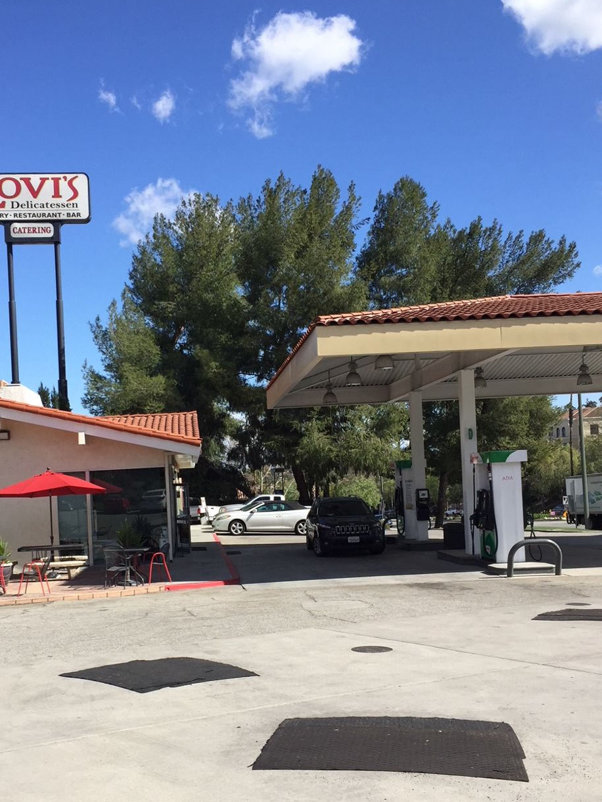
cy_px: 478
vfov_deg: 48.7
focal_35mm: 38
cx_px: 216
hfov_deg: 37.4
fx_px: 881
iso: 32
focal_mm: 4.15
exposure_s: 1/1647
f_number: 2.2
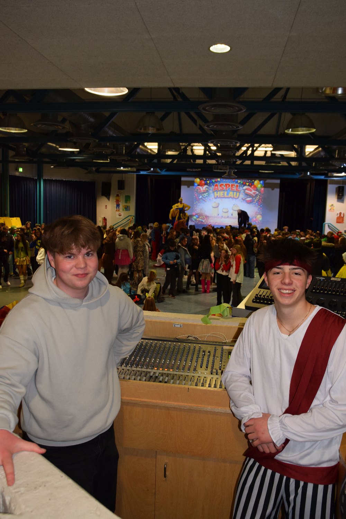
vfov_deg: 61.9
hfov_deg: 43.6
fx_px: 432
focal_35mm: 30
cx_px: 173
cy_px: 260
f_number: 4.5
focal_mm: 20
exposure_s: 1/80
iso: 800
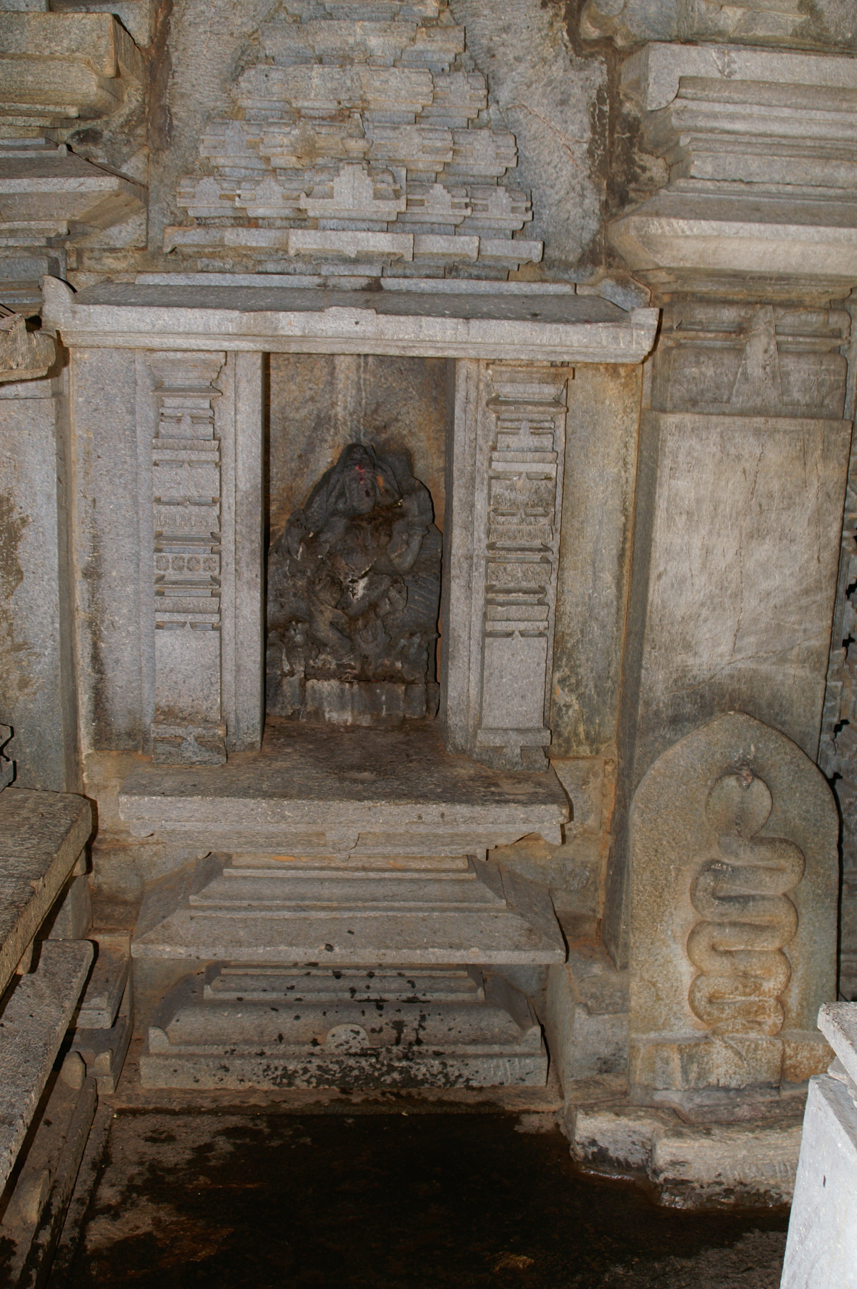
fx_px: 1288
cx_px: 428
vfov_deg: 53.2
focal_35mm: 36
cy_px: 644
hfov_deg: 36.8
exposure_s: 1/60
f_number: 4
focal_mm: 24
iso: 200
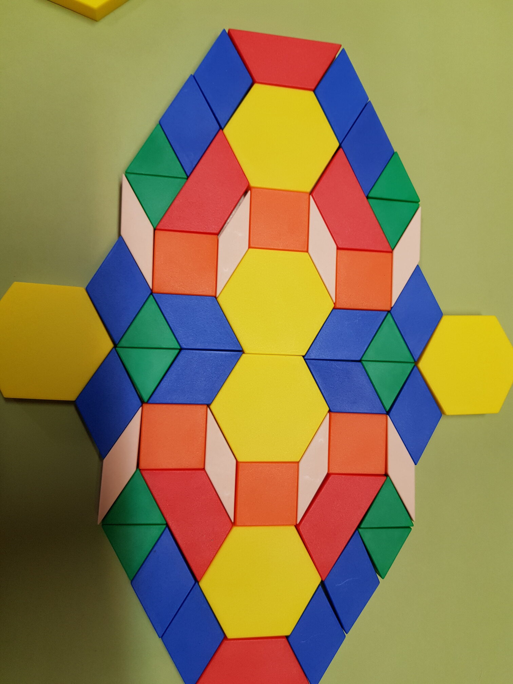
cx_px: 256
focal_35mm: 26
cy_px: 342
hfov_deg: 53.1
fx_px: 514
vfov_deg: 67.3
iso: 80
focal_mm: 4.2
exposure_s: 1/50
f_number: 1.7
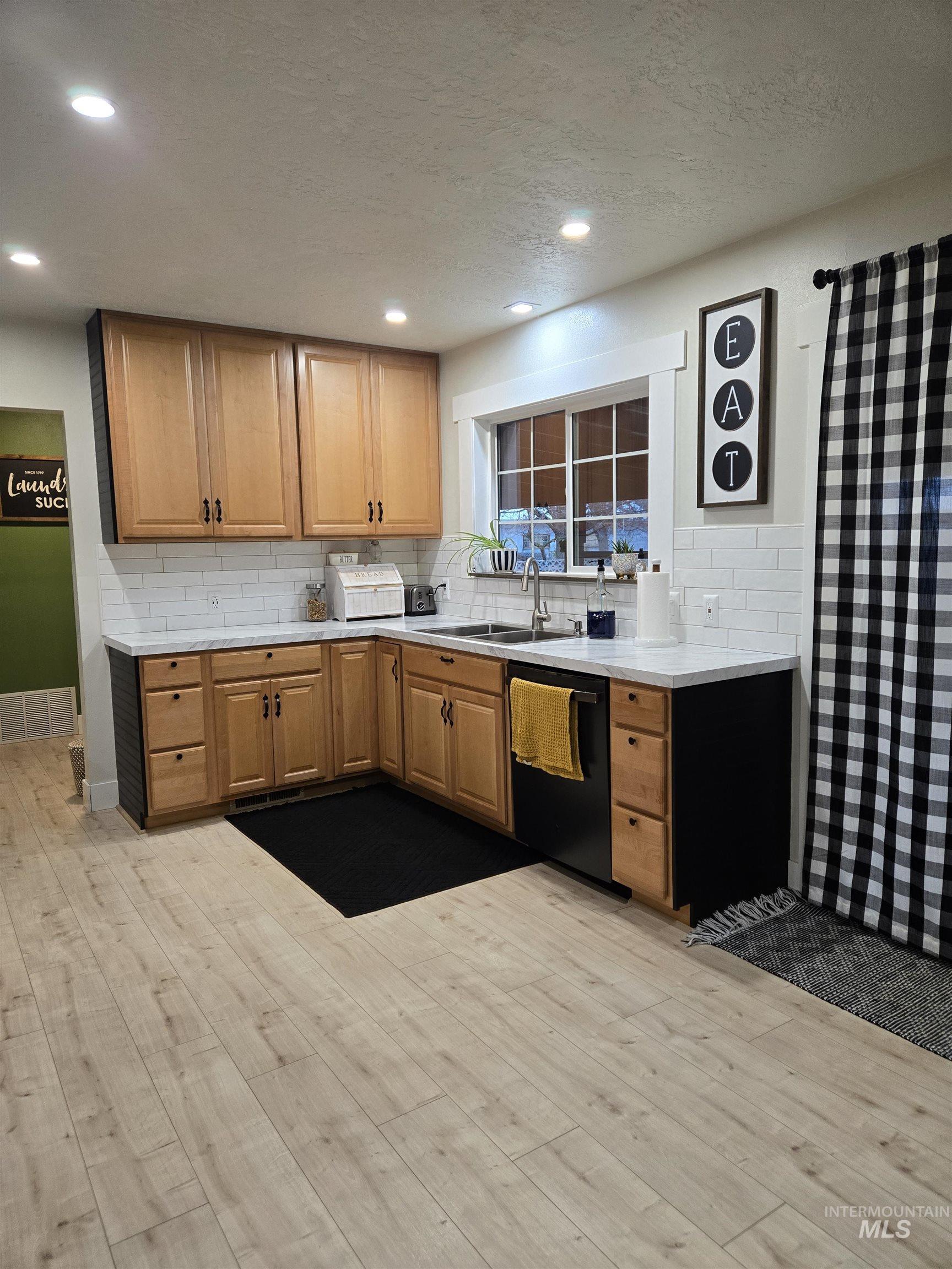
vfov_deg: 73.9
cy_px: 634
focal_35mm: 23
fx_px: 843
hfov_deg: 58.9
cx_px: 476
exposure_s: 1/120
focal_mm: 5.4
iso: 250
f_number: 1.8
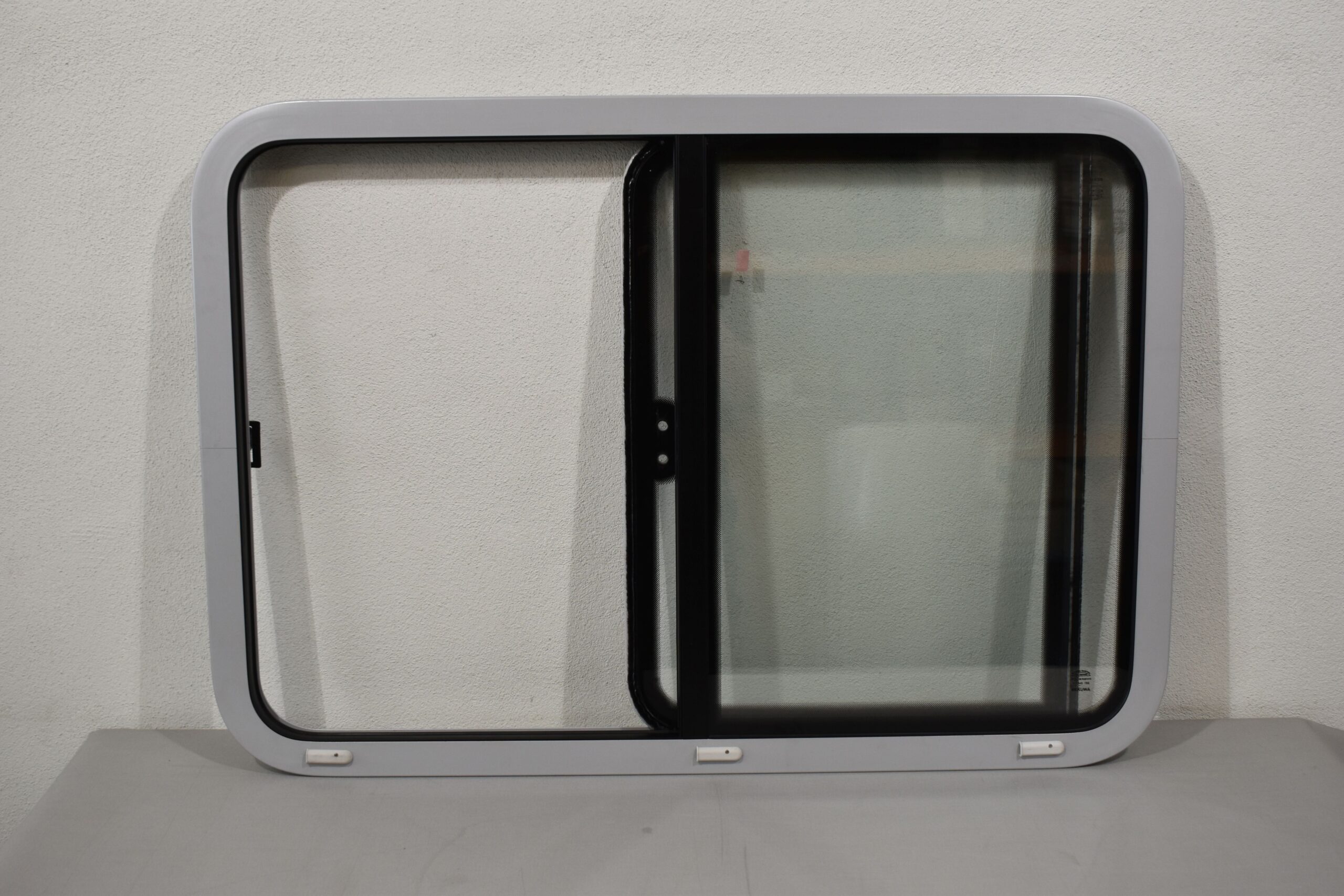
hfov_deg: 49.6
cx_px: 672
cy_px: 448
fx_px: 1456
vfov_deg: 34.2
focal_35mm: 39
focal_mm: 26
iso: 400
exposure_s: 1/125
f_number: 5.6
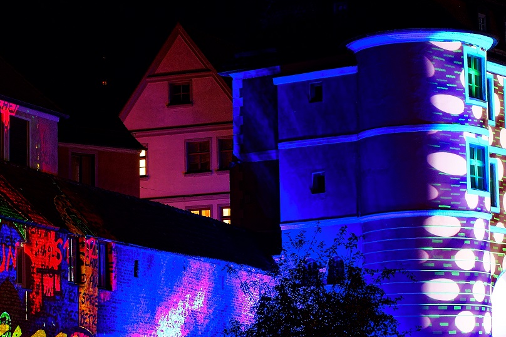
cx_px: 264
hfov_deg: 15.8
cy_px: 261
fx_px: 1826
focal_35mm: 130
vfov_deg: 10.5
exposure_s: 3.2
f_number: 8
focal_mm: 70
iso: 250
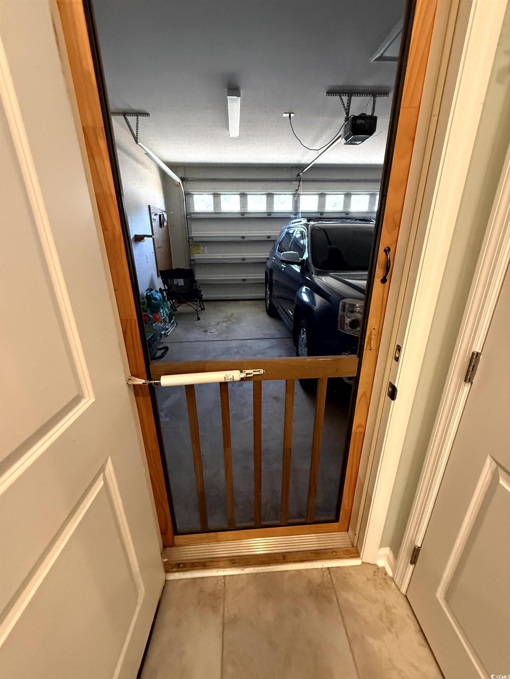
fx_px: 275
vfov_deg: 102.1
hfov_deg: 85.7
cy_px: 340
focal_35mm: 14
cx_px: 255
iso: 800
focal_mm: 2.22
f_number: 2.2
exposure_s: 1/60
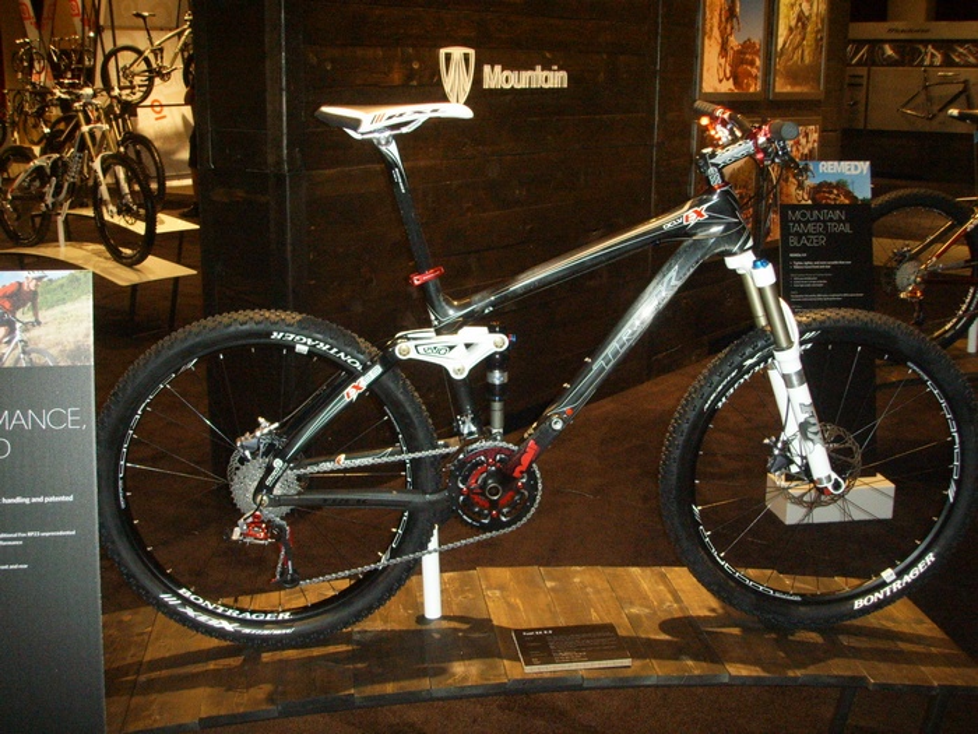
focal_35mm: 39
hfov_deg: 47.9
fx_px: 1102
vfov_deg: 36.8
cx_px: 489
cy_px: 367
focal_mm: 6.6
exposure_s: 1/45
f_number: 3.5
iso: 276
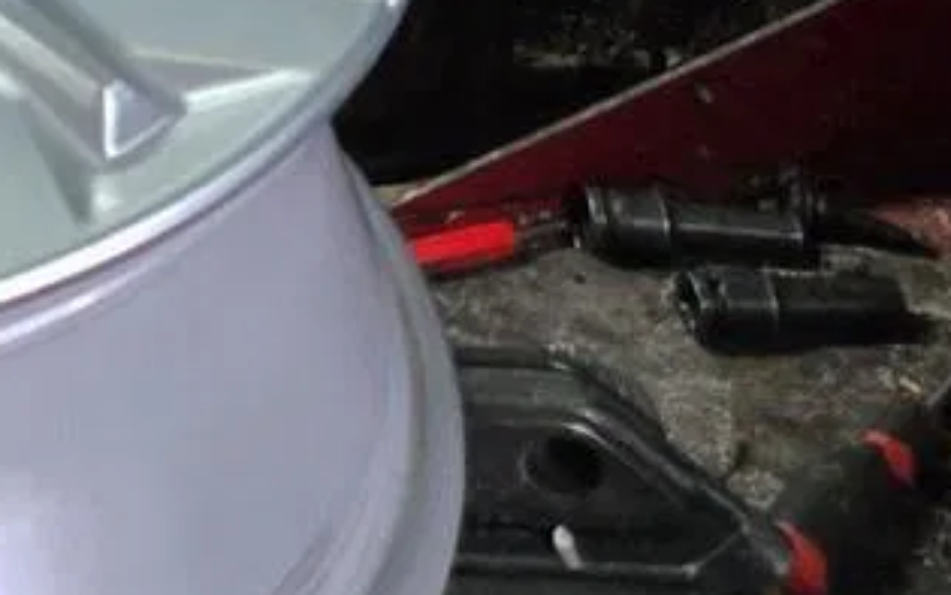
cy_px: -1057
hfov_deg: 14.5
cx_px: -839
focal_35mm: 124
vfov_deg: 9.0
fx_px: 3214
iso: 800
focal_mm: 5.4
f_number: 1.8
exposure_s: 1/120
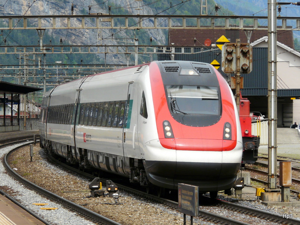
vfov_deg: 6.0
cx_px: 150
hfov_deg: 8.0
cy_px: 112
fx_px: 2149
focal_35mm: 248
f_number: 5.6
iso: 100
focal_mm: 40.8
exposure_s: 1/400
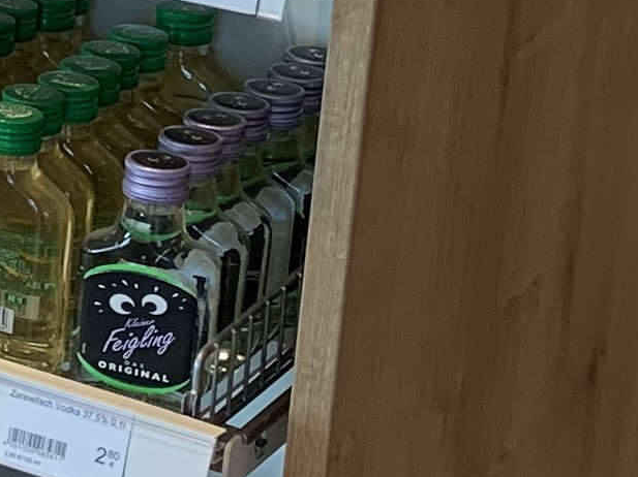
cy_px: -214
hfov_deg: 10.1
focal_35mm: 170
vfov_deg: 8.5
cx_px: -911
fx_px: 3131
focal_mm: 4.25
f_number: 1.8
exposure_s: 1/100
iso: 50
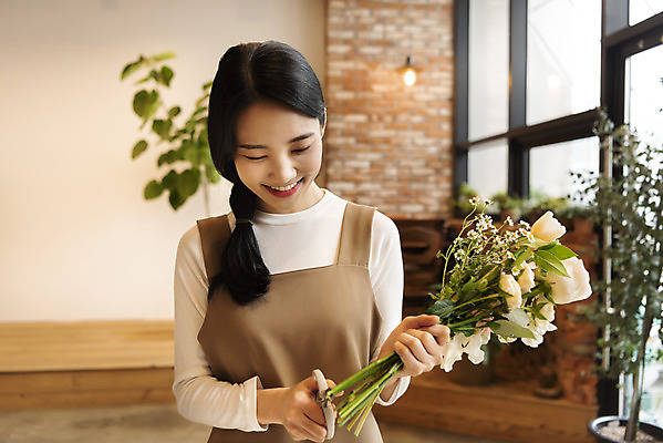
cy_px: 222
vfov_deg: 38.9
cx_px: 332
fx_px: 626
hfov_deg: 55.8
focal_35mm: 34
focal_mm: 34
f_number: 3.2
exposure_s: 1/100
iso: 400
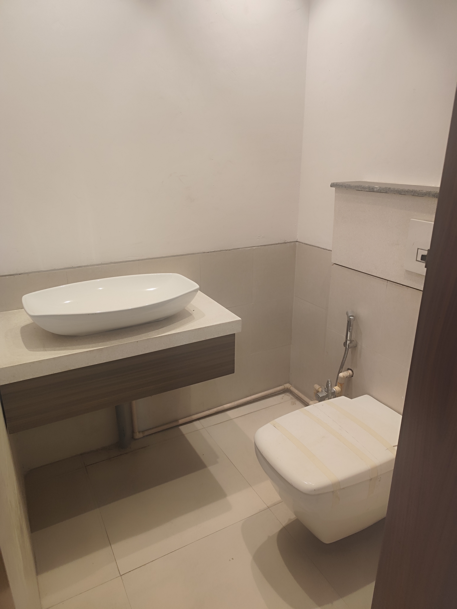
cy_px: 304
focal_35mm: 23
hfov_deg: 58.9
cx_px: 228
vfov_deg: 73.9
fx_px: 405
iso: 200
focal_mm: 6.19
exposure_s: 1/100
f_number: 1.65
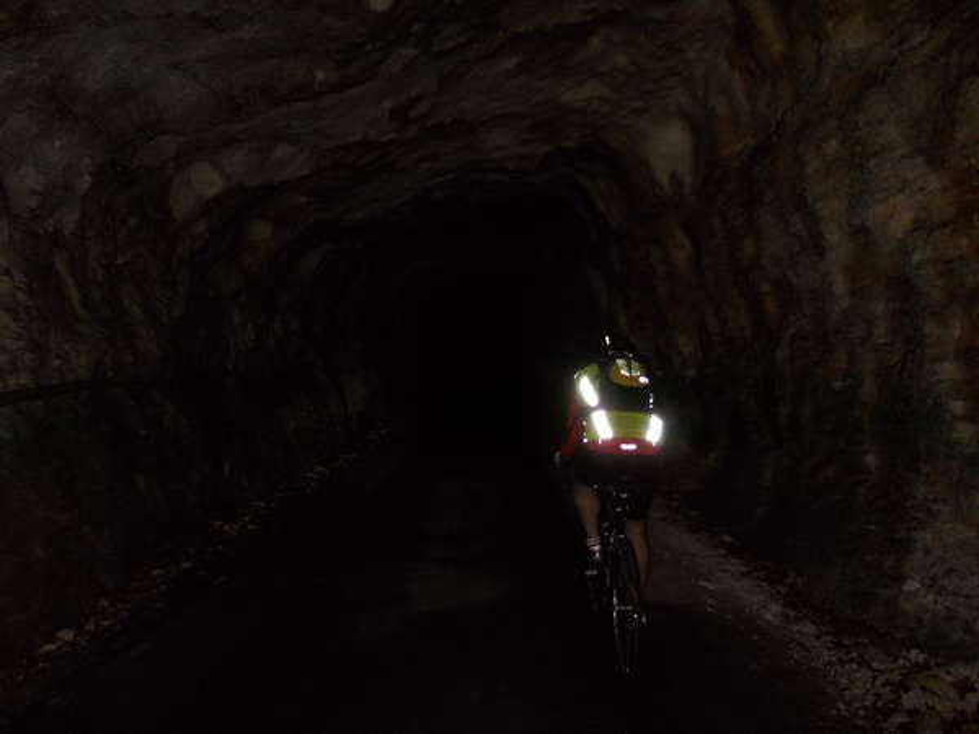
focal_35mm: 28
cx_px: 490
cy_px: 367
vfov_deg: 49.7
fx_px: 792
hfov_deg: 63.4
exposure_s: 1/25
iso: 200
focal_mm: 4
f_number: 2.7
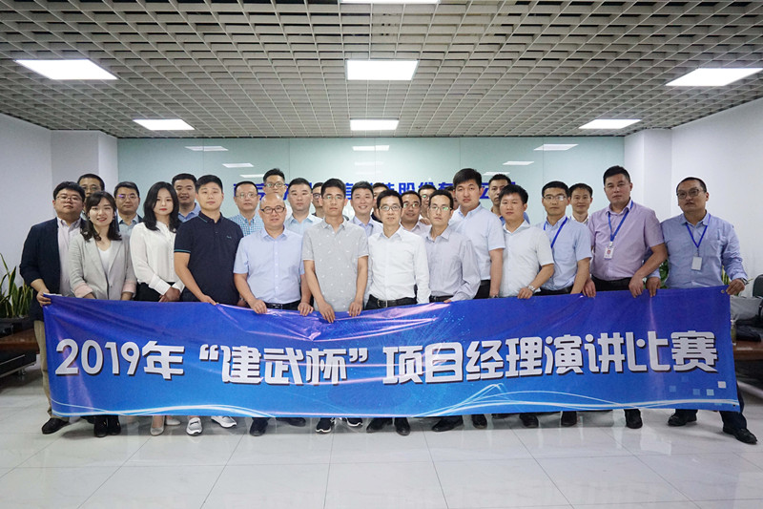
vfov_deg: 45.7
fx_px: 604
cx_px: 382
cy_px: 254
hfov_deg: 64.6
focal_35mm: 28
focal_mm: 19
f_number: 5.6
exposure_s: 1/80
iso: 4000
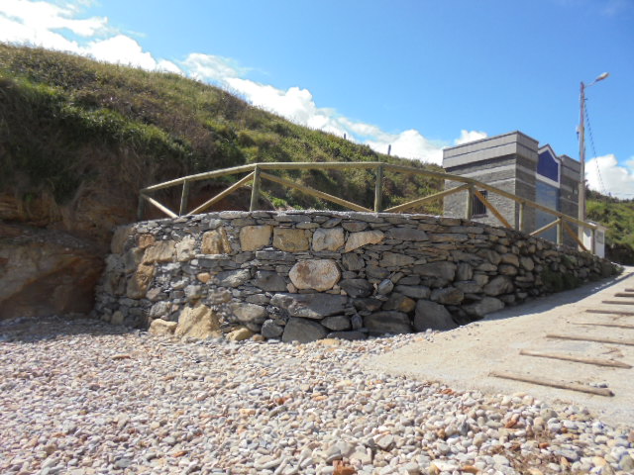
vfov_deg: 53.1
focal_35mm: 26
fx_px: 476
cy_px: 238
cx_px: 317
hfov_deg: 67.3
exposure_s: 1/1250
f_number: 3.5
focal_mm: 4.6
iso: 100
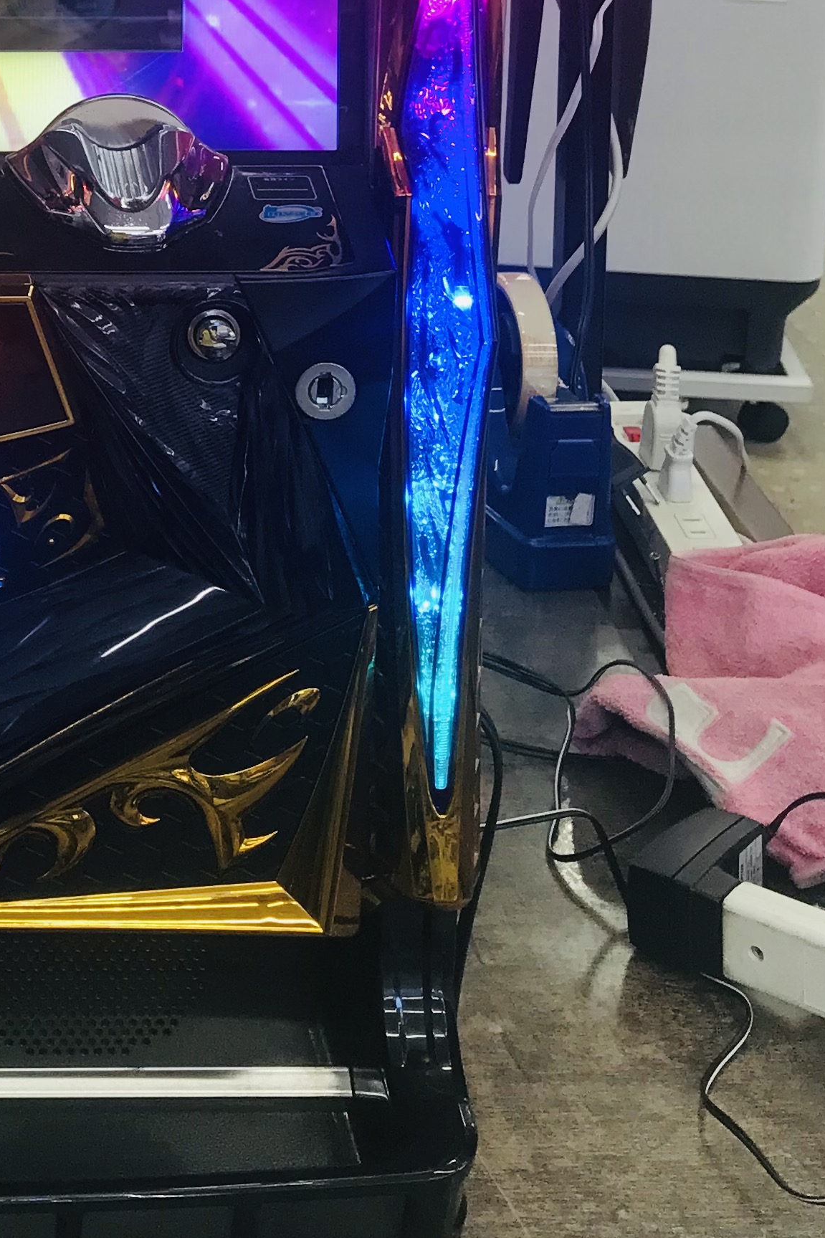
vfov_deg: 27.6
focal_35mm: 68
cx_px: -193
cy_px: -62
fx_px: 2338
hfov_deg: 18.8
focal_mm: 3.99
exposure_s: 1/60
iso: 32
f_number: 1.8
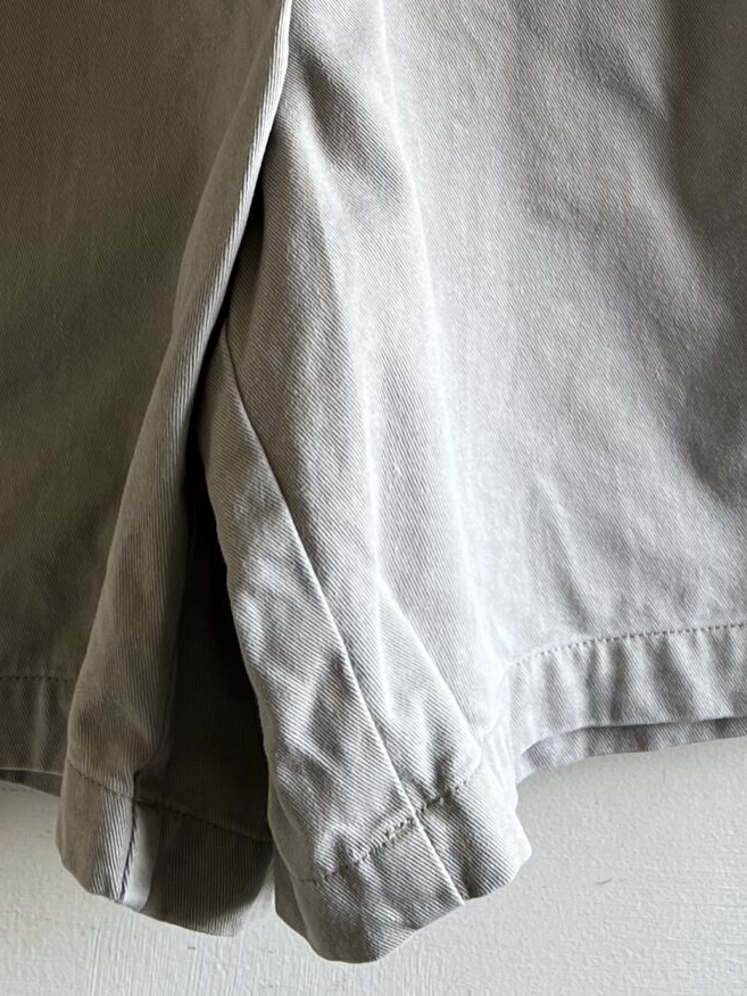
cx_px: 267
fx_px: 2187
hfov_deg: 19.3
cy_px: -352
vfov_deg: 22.5
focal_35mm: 76
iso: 50
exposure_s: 1/121
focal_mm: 5.7
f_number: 1.5
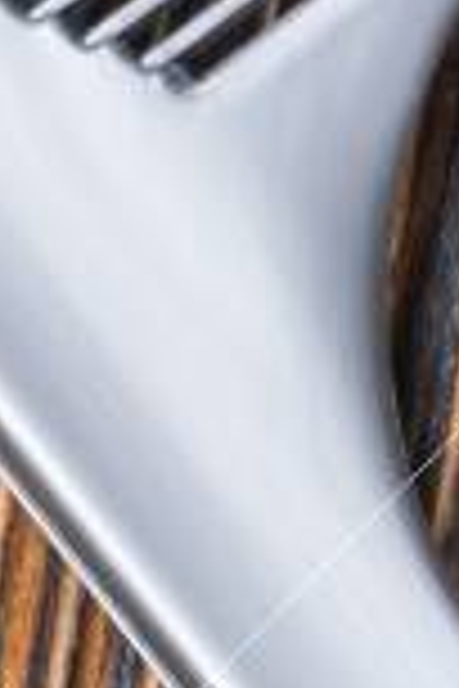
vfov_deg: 2.7
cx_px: 94
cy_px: 1430
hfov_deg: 1.8
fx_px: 14591
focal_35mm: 763
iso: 100
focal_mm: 60
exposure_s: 1/160
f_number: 10
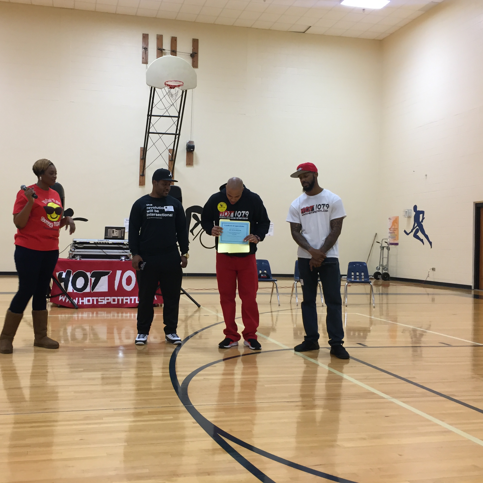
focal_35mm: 35
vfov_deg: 47.2
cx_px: 186
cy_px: 236
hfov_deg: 46.9
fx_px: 553
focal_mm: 4.15
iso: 64
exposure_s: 1/30
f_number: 2.2
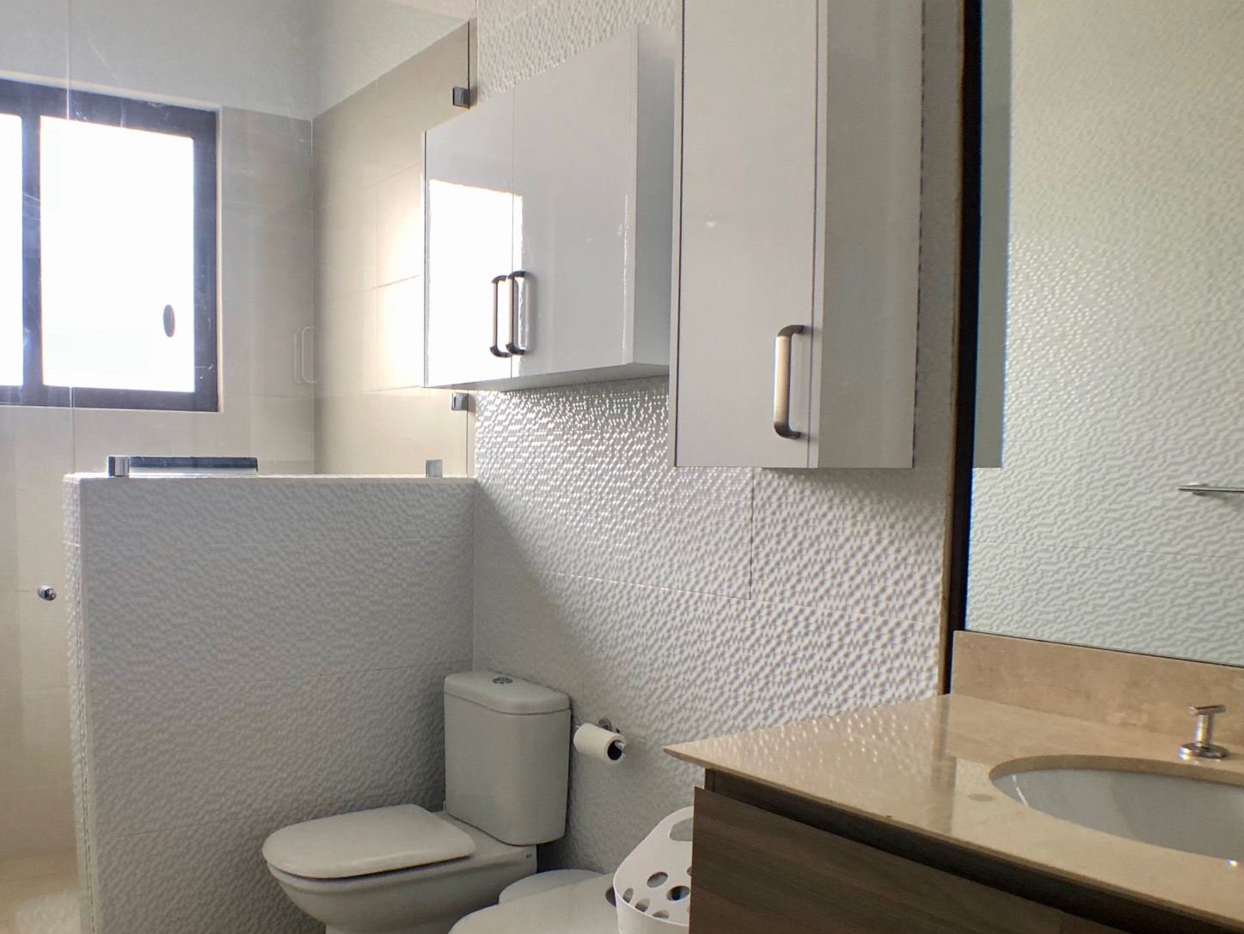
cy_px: 579
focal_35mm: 39
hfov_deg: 47.5
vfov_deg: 36.6
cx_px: 488
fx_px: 1402
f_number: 1.8
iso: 32
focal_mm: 3.99
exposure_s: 1/24
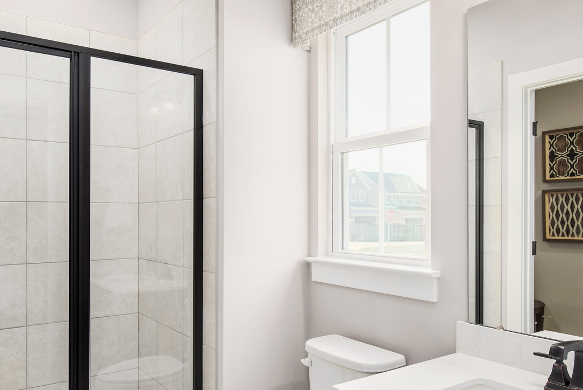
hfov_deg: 65.0
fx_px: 454
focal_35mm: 28
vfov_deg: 45.5
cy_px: 272
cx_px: 241
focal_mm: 19
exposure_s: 1/250
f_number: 9
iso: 200
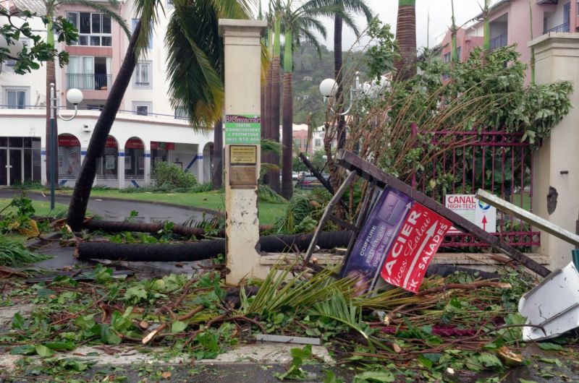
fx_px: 578
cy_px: 192
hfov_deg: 53.2
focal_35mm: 36
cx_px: 290
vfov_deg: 36.7
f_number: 9
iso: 1000
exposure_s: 1/250
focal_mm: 24
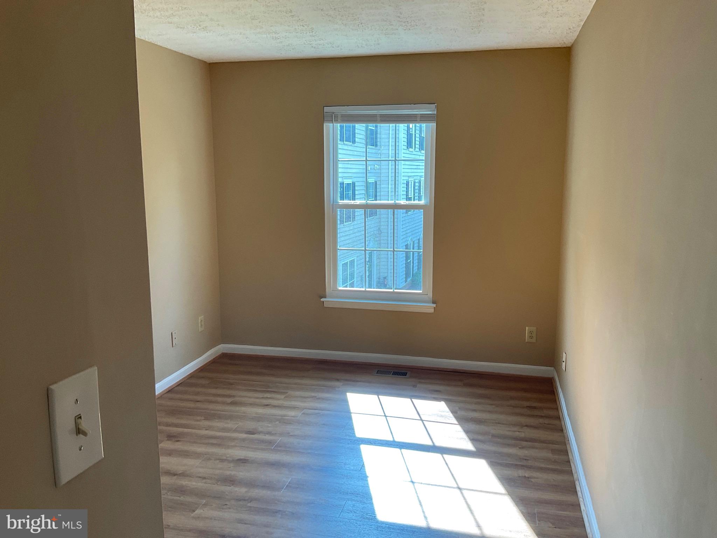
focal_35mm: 29
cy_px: 269
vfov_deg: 48.2
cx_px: 358
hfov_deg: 61.7
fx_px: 601
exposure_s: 1/122
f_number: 1.8
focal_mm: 3
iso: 40
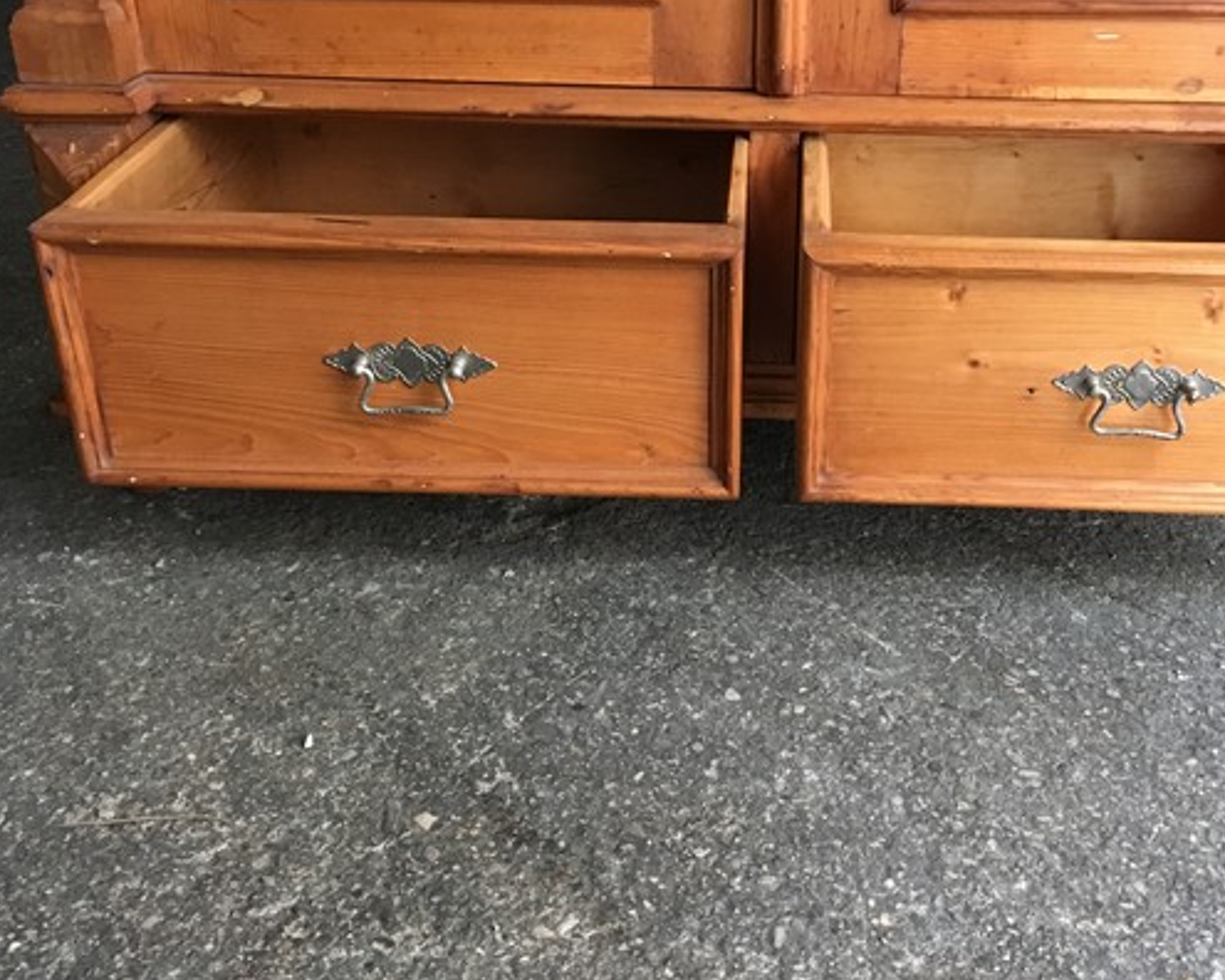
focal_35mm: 40
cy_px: 365
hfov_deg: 45.5
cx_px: 752
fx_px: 1450
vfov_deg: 37.1
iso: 200
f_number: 2.2
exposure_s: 1/25
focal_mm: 4.15
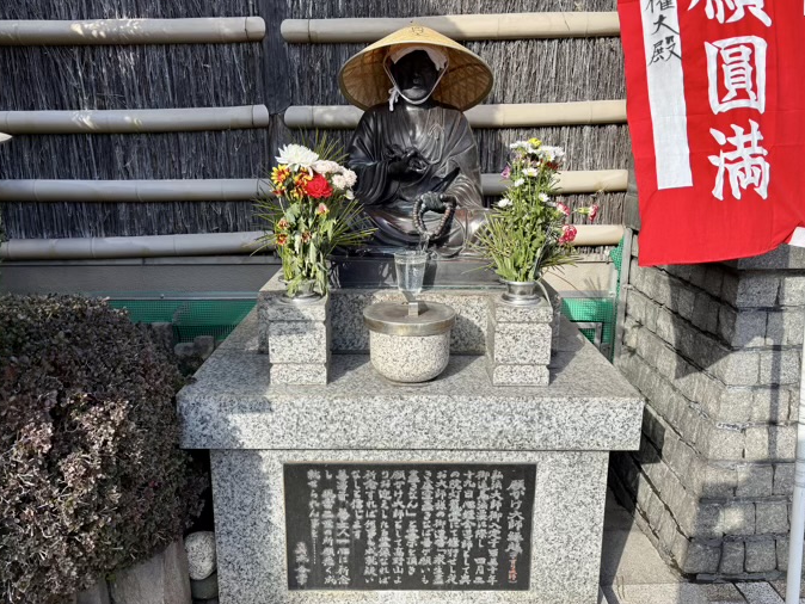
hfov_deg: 65.3
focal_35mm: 27
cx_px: 400
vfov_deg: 51.4
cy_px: 294
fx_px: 628
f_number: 1.6
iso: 50
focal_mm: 5.96
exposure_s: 1/1178
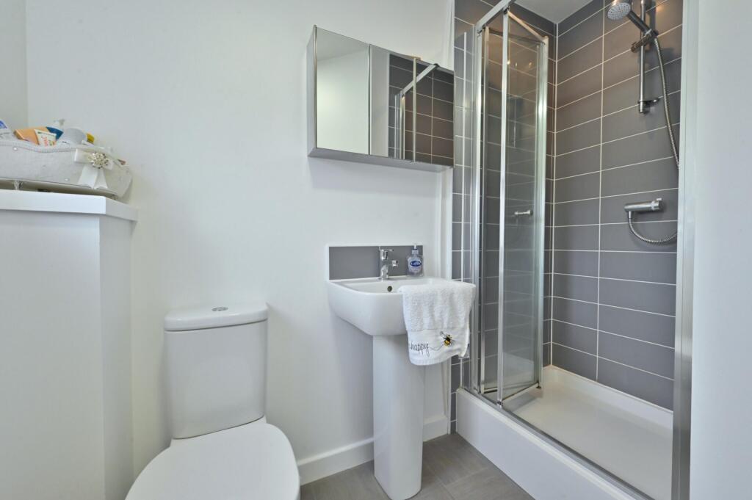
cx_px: 376
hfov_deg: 104.3
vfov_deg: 81.1
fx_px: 292
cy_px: 250
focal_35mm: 14
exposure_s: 1/100
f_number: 13
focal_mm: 14
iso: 2500
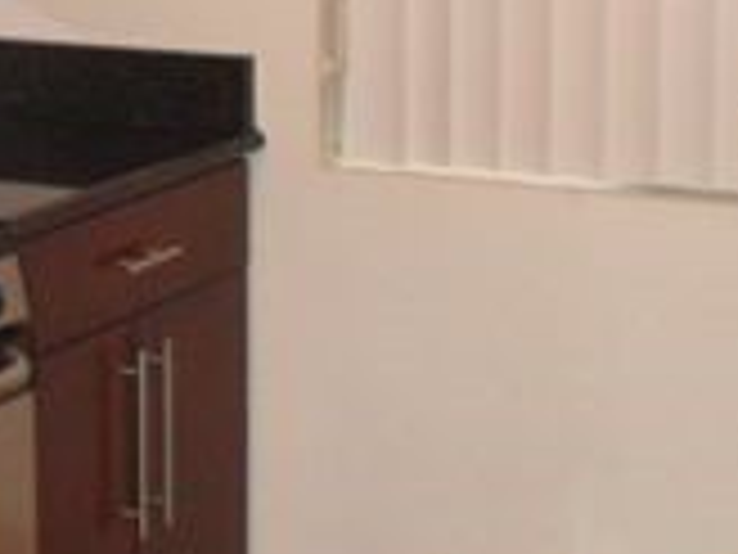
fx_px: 2921
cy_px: -23
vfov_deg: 10.7
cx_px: -270
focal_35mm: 137
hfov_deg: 13.8
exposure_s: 1/45
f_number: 3
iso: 200
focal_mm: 6.3
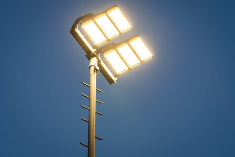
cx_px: 118
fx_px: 1306
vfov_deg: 6.9
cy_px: 78
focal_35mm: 200
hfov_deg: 10.3
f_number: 22
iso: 100
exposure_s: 1/25
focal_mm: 200
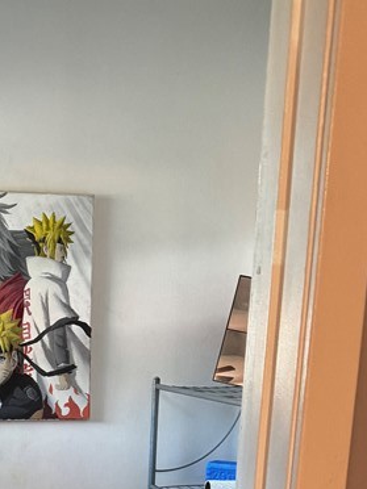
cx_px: 53
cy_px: 578
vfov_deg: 26.3
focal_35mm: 66
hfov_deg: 21.8
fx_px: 933
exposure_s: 1/60
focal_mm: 6.76
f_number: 1.78
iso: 250
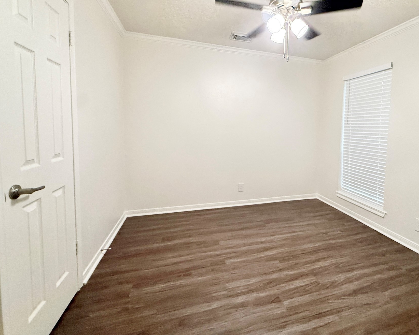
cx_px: 255
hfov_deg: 88.3
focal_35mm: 17
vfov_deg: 76.5
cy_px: 142
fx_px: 211
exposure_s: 1/81
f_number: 2.2
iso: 320
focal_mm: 2.22
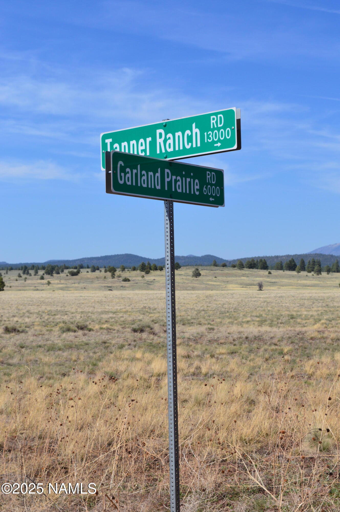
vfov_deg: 28.1
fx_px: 1022
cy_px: 256
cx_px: 170
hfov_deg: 18.9
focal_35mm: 72
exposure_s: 1/500
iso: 250
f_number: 11
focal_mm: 48
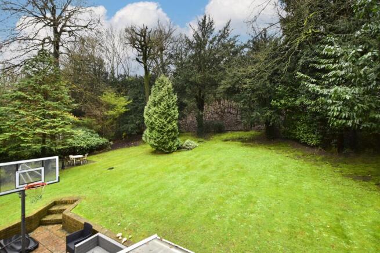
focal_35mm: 15
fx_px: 158
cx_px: 190
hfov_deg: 100.4
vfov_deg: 77.4
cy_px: 126
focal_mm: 10
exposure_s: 1/30
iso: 640
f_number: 8
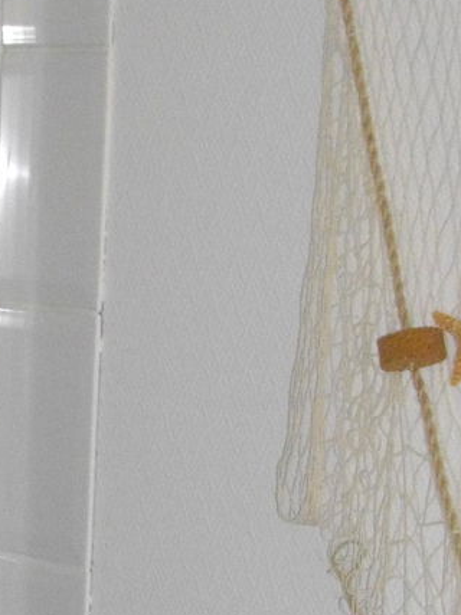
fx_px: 2842
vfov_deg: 12.2
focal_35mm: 160
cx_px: -206
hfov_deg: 9.1
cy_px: 616
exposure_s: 1/50
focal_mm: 5.7
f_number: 2.9
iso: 200
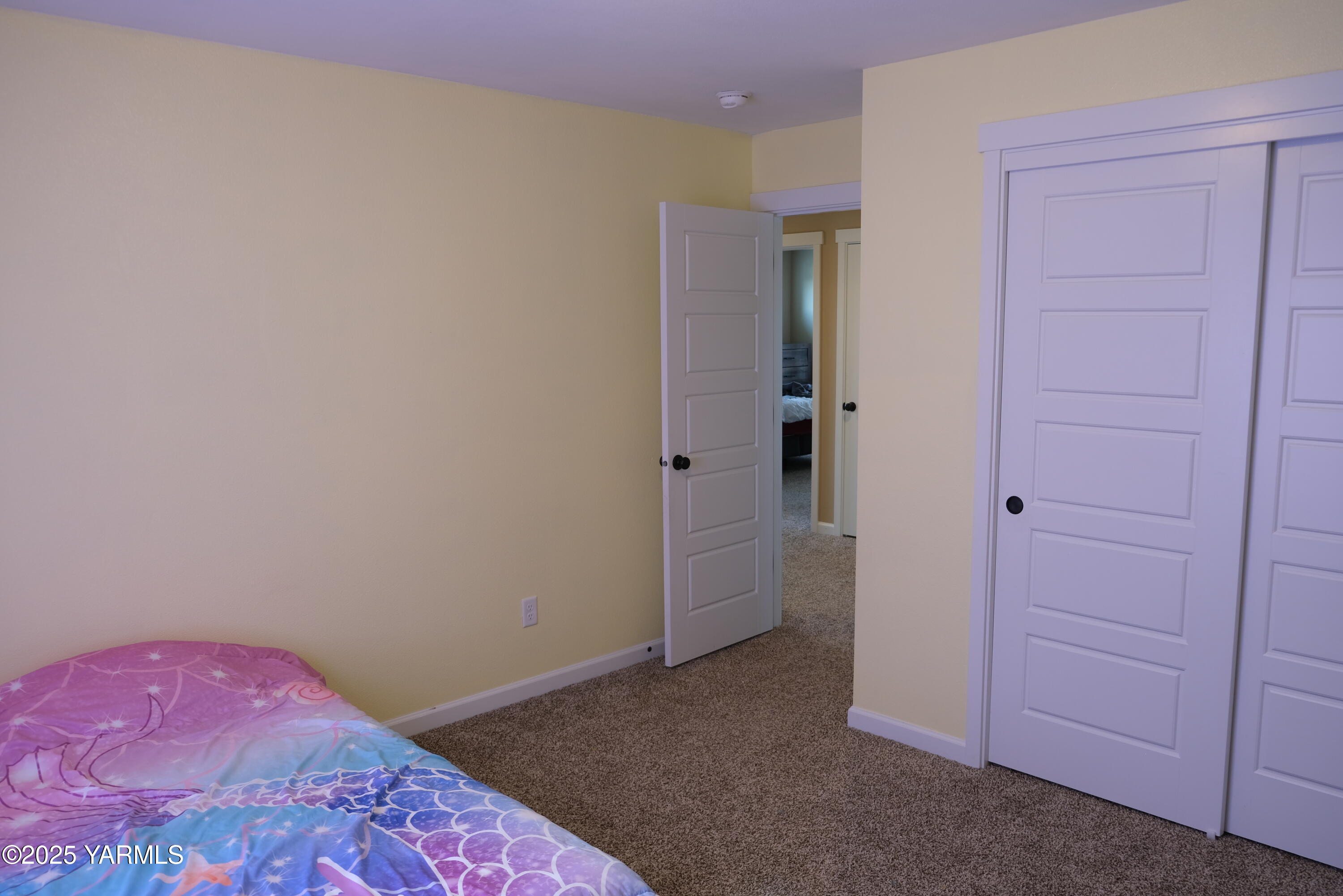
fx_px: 1007
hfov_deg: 67.4
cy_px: 448
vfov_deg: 47.9
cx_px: 672
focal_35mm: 27
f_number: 2.8
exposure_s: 1/26
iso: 160
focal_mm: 18
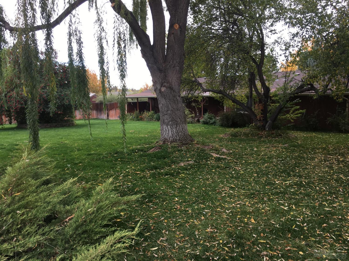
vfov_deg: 48.2
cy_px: 130
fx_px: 292
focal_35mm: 29
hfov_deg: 61.7
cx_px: 174
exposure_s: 1/120
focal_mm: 4.15
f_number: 2.2
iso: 32
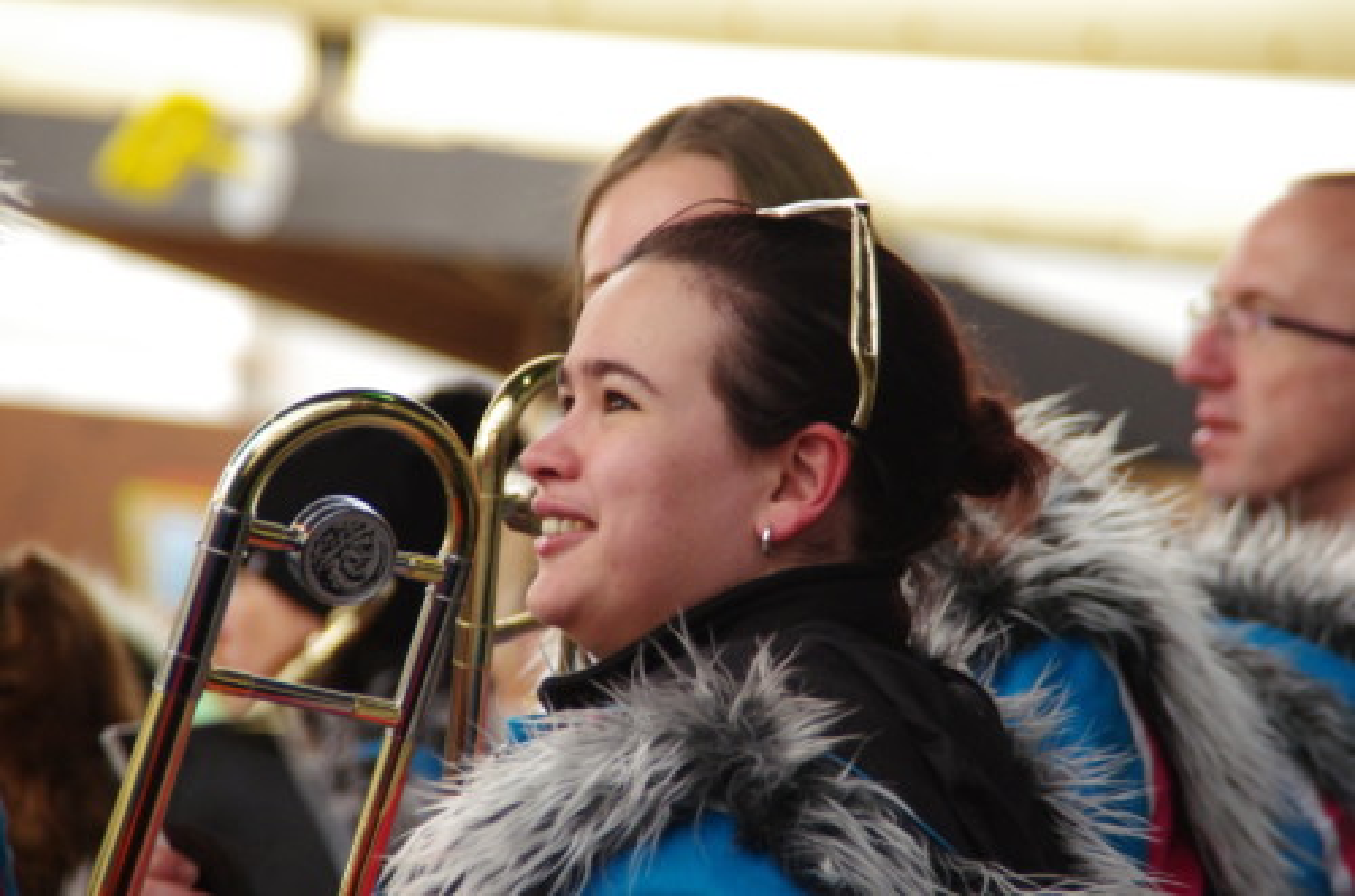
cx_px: 678
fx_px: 11267
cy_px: 448
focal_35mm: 300
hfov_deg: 6.9
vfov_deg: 4.6
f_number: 6.3
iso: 3200
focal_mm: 200
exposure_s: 1/250
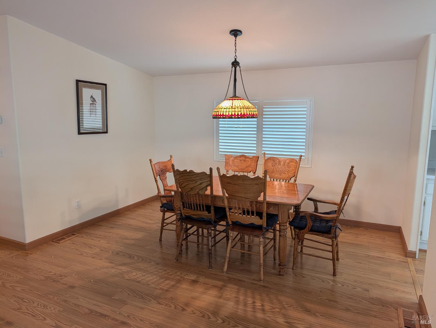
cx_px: 218
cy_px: 164
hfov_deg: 71.5
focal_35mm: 24
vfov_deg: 56.9
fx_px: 303
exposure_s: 1/120
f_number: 1.68
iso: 204
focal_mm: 6.9
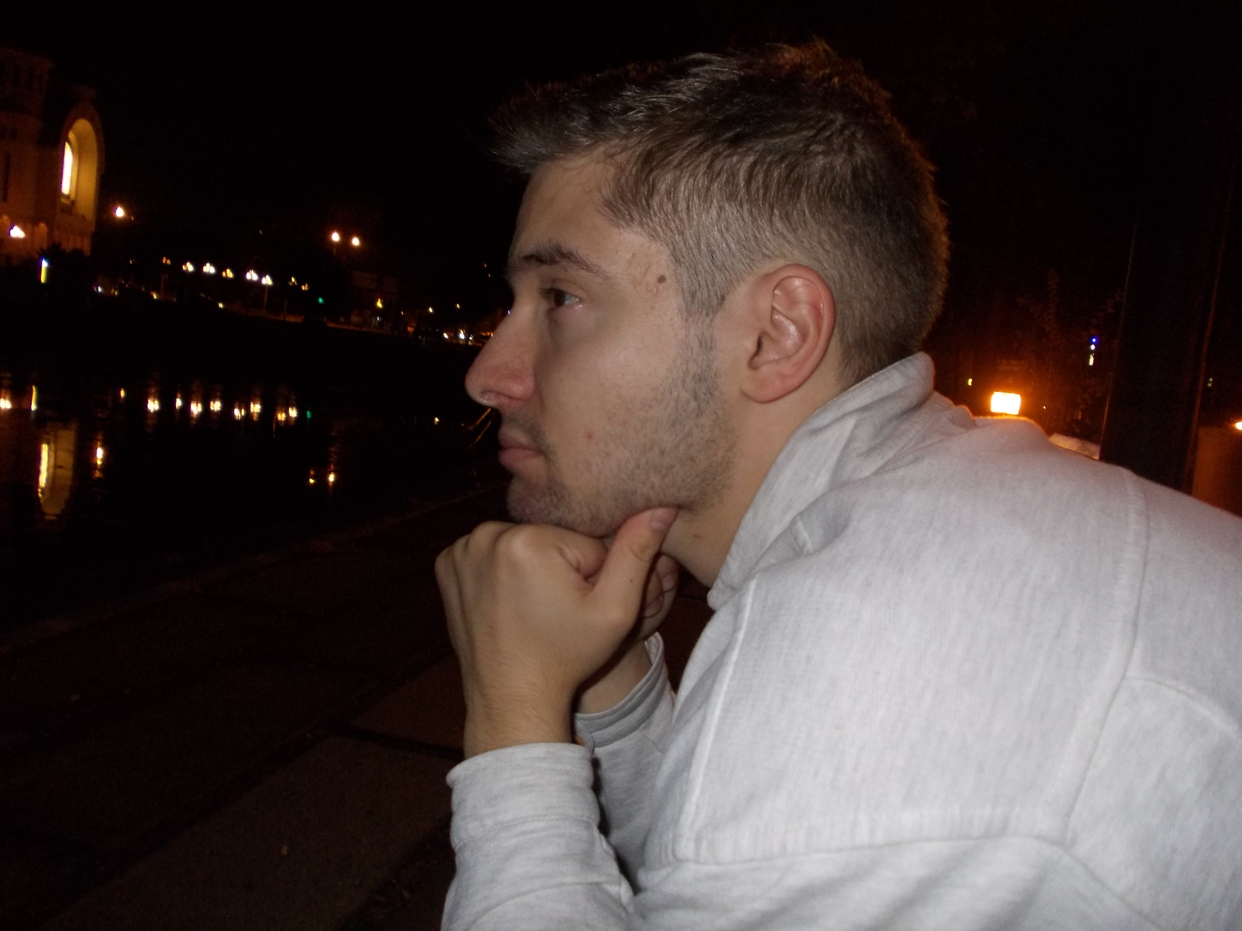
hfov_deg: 63.4
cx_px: 621
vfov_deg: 49.7
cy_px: 466
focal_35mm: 28
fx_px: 1005
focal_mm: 4
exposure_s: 1/25
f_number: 2.7
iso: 200
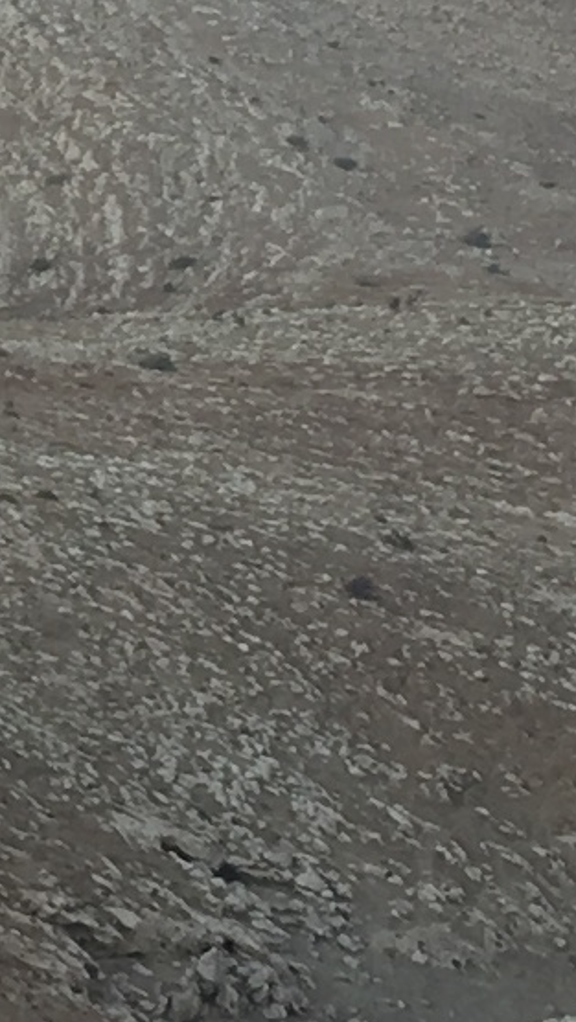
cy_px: 15
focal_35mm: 229
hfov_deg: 4.9
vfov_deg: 9.4
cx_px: -1415
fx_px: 6214
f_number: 2.2
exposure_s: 1/151
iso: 25
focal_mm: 4.15
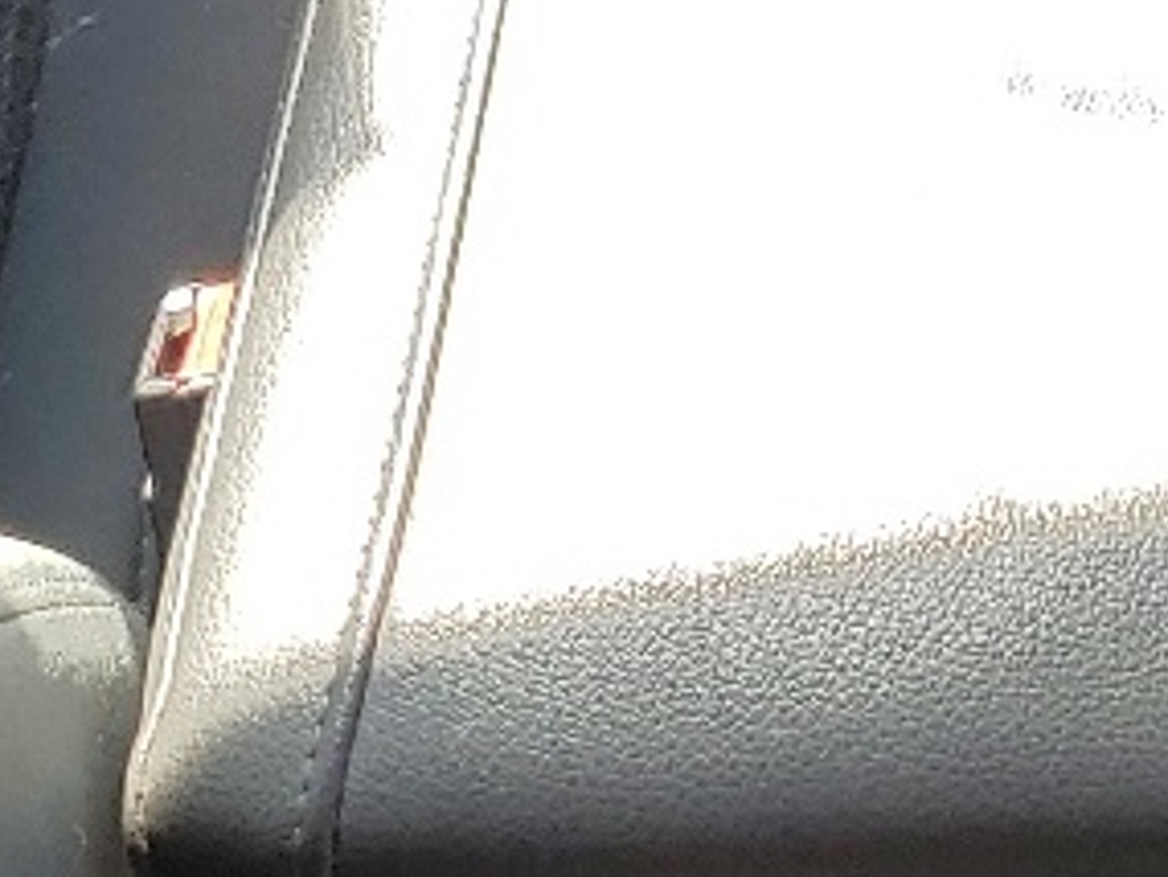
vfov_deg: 9.7
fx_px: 4928
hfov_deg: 13.2
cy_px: -652
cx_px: 1332
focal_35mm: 146
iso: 50
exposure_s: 1/435
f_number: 1.5
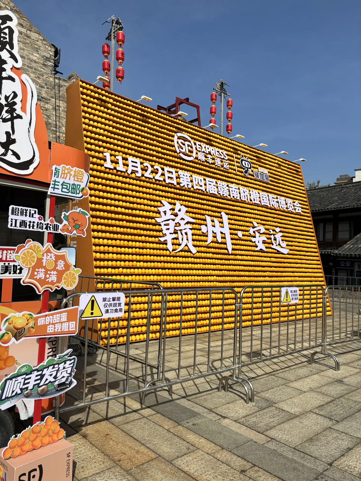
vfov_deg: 67.3
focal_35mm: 26
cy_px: 240
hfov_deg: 53.1
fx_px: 362
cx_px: 180
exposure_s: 1/4630
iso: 50
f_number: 1.6
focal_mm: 5.96
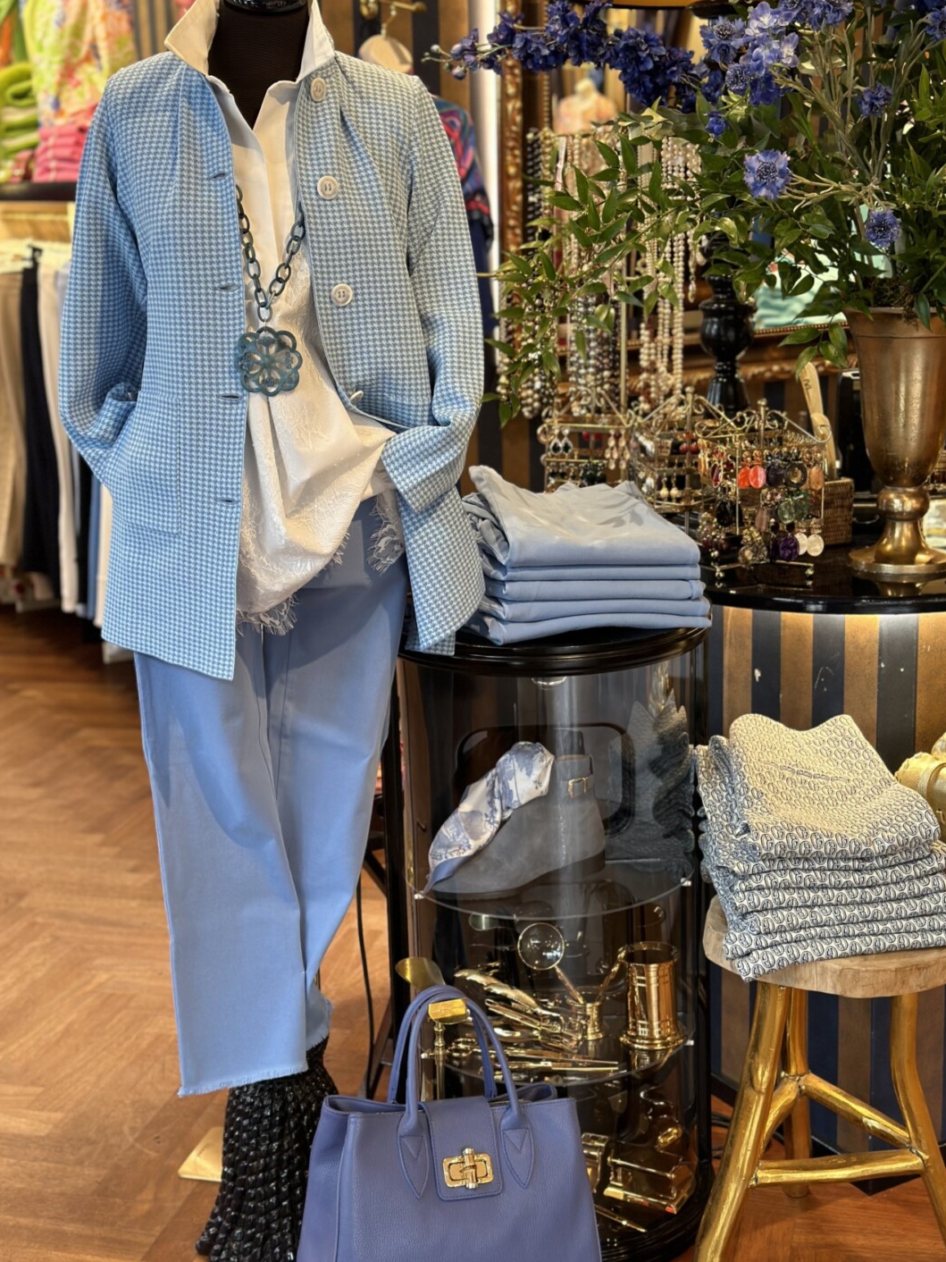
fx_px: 1858
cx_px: 464
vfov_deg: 37.5
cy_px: 607
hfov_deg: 28.6
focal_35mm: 51
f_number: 1.78
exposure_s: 1/100
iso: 100
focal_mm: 6.86
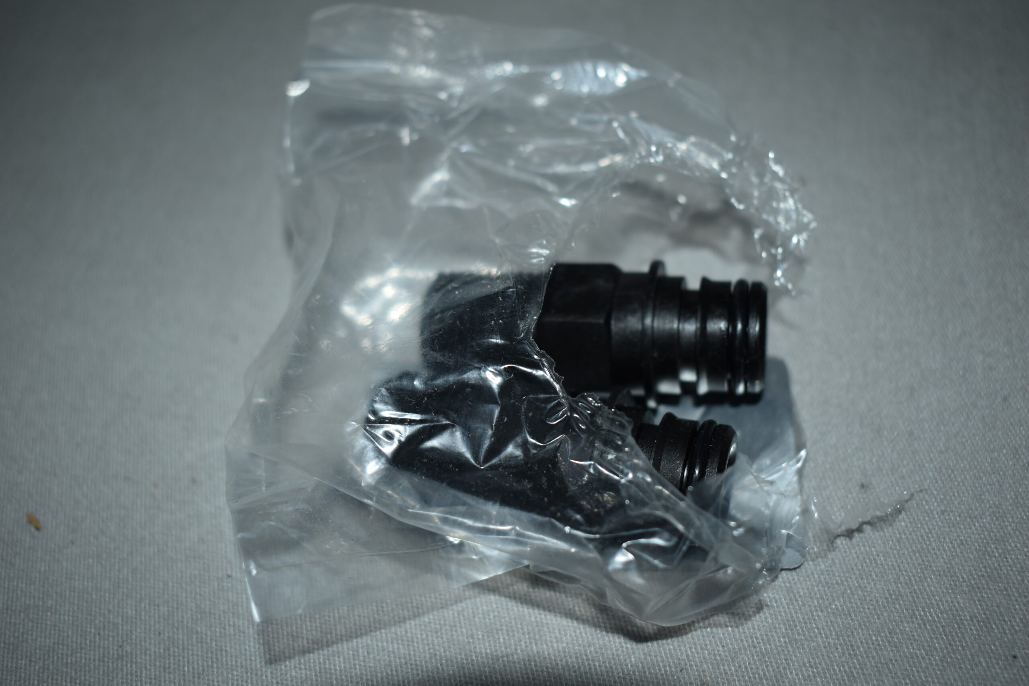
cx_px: 514
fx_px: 1115
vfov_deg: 34.2
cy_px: 343
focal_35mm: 39
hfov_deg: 49.6
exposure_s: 1/80
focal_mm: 26
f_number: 4
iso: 110
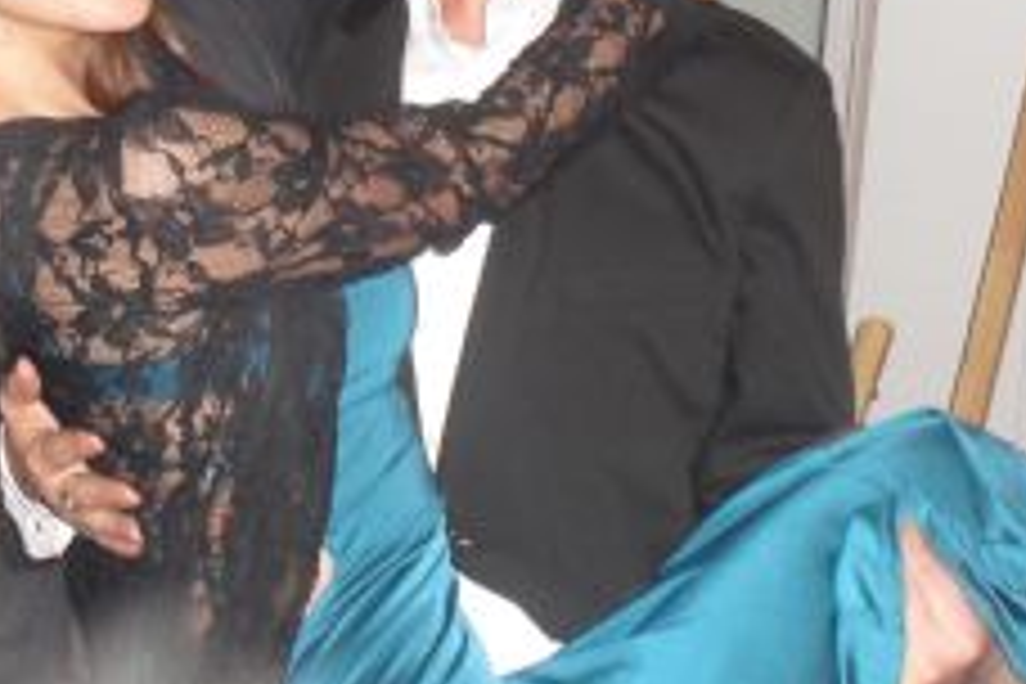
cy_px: 259
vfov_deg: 18.4
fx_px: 2109
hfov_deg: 27.3
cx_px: 418
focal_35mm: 74
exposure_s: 1/60
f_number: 3.1
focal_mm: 6.3
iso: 400
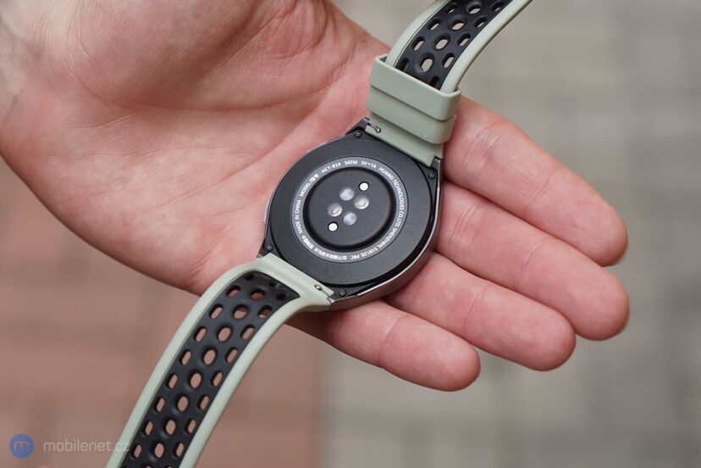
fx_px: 1363
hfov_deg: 28.8
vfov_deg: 19.5
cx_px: 350
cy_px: 234
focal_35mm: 70
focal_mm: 70
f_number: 5.6
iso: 100
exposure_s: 1/160
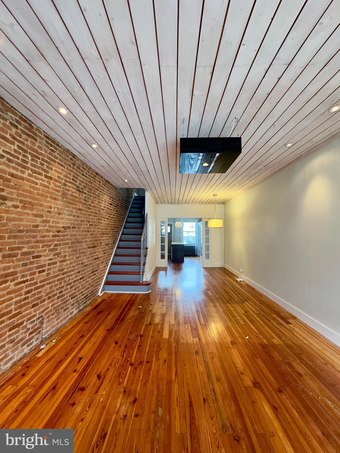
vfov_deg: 102.1
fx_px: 183
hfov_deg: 85.7
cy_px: 226
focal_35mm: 14
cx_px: 170
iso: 320
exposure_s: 1/120
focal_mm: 2.22
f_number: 2.2
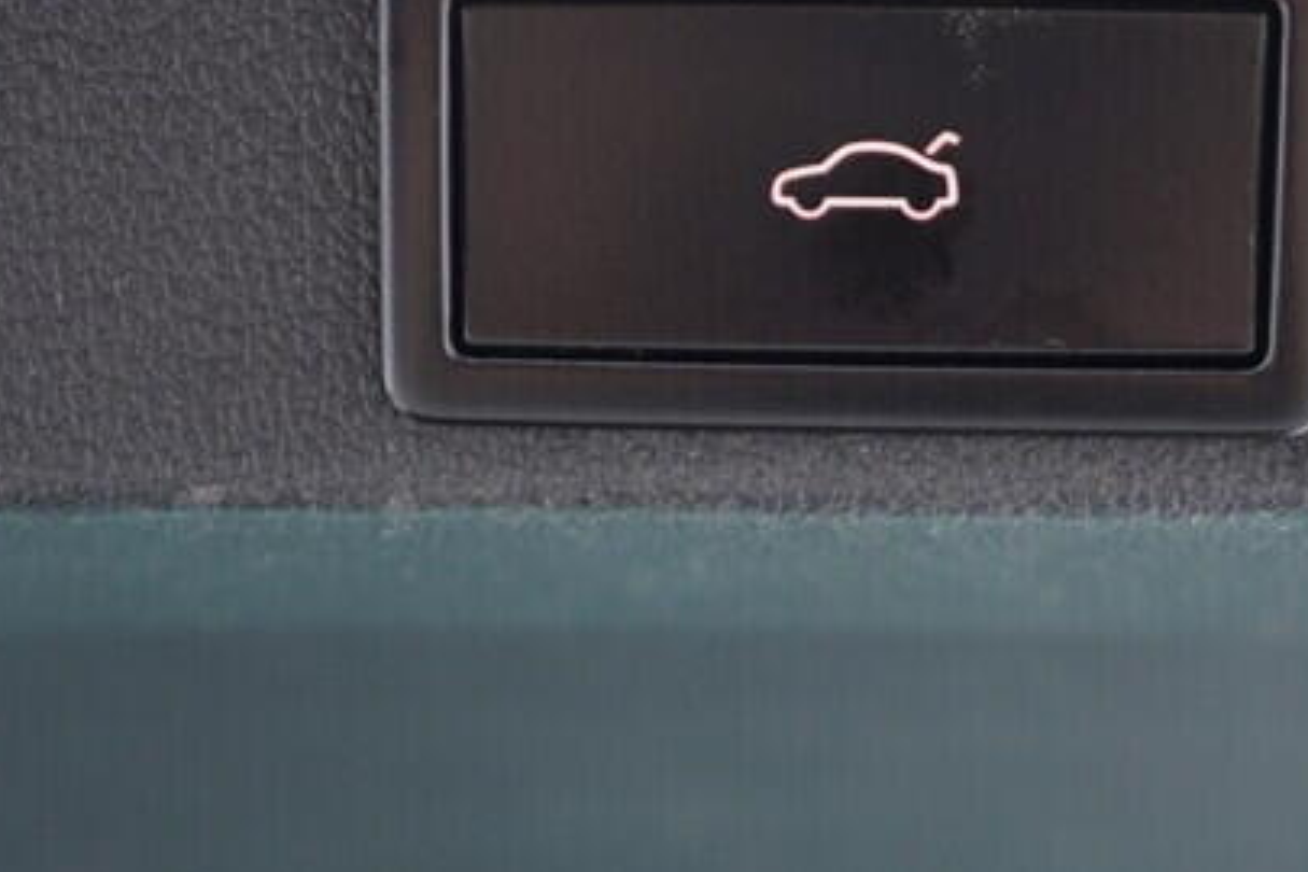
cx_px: 782
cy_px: 625
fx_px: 3306
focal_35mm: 91
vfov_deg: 15.0
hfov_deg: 22.3
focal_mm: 24
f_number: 2.8
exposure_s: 1/40
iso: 320
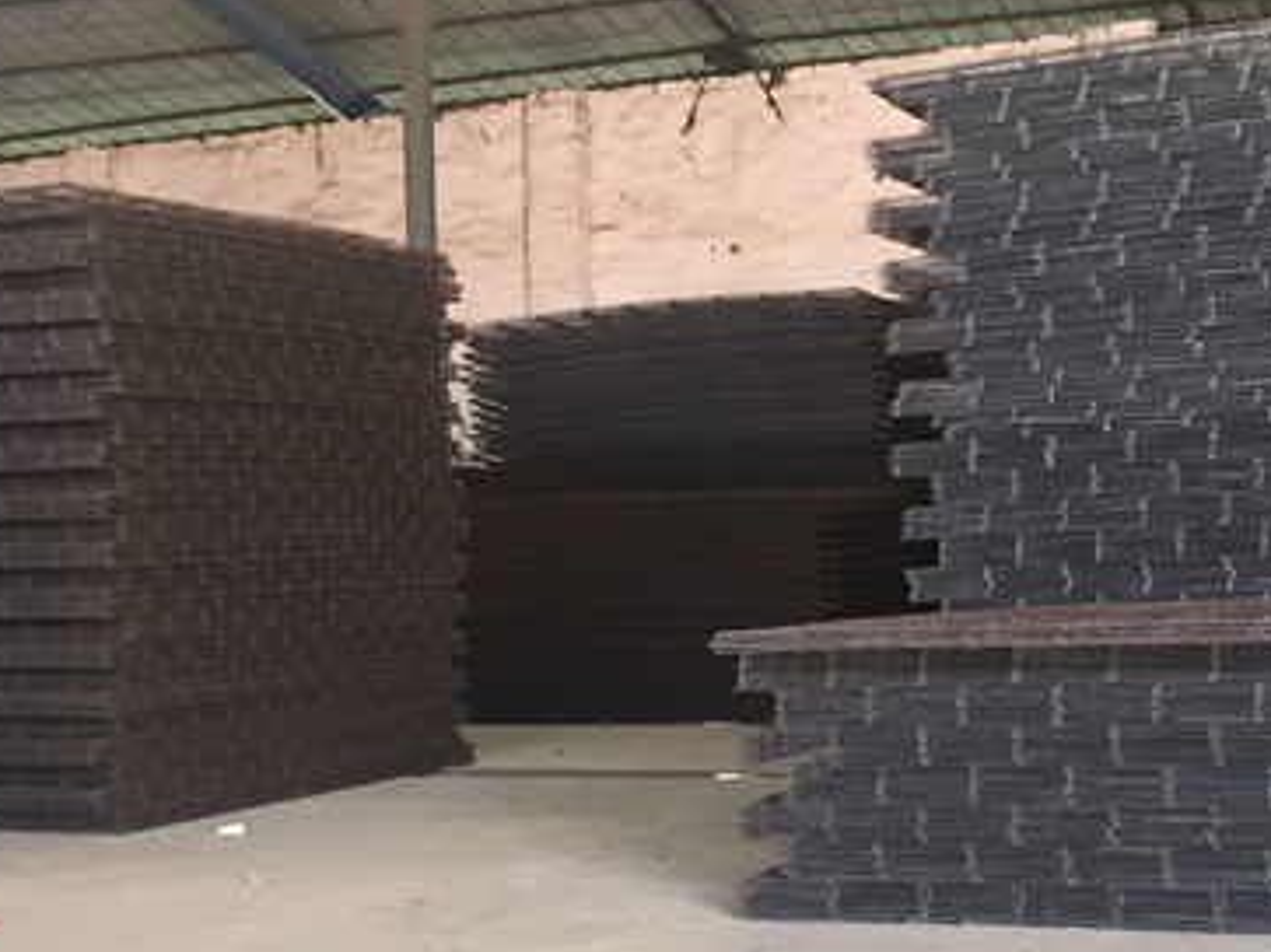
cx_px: 620
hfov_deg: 30.3
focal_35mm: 64
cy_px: 668
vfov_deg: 22.8
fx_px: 2349
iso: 100
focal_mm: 4.15
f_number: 2.2
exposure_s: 1/30
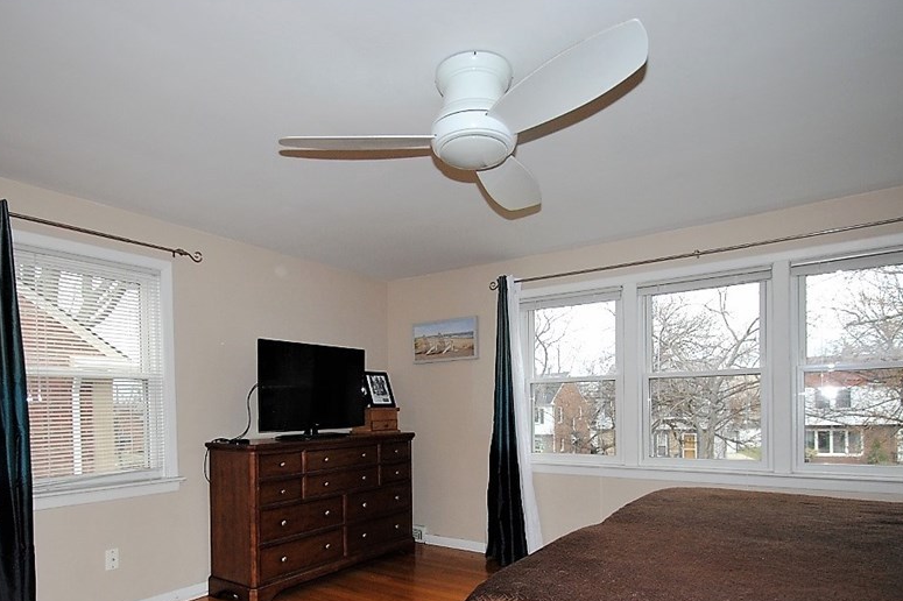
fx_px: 526
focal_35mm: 21
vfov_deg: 58.0
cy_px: 406
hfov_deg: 81.2
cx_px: 447
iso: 400
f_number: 4.5
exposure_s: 1/200
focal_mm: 10
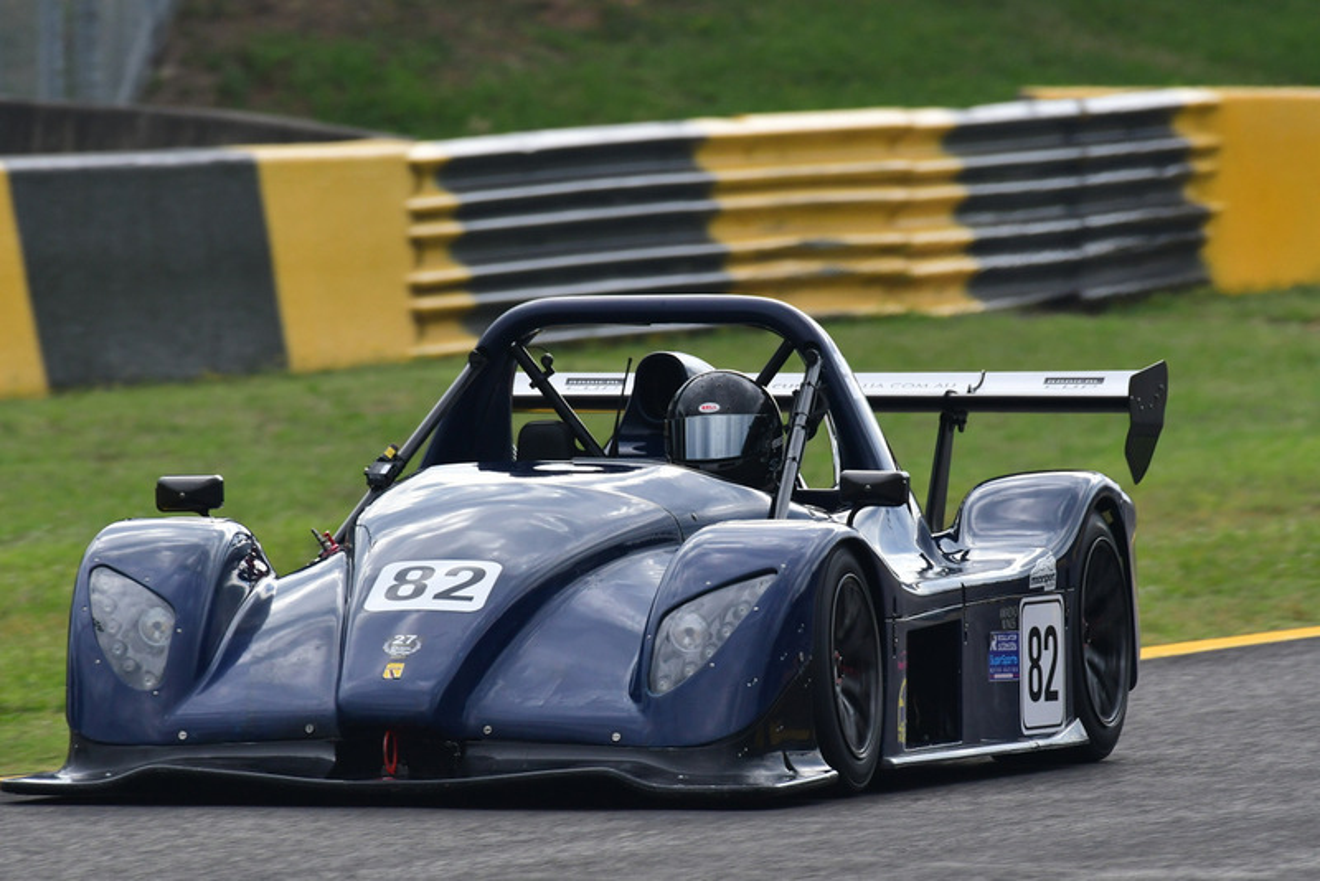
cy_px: 440
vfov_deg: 1.8
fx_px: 27508
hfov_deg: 2.7
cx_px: 660
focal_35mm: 750
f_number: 10
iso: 800
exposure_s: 1/640
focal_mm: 500
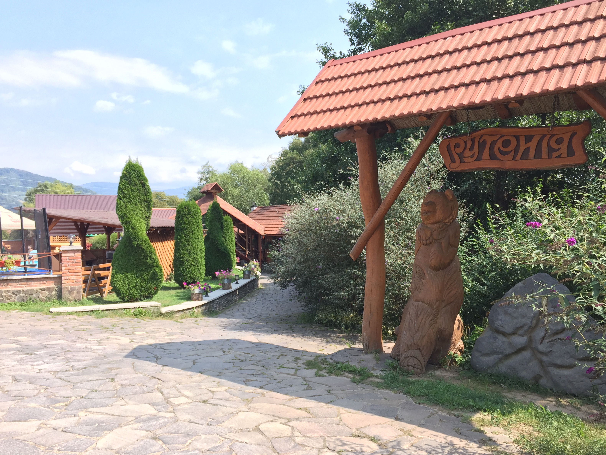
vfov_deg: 46.8
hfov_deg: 60.0
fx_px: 525
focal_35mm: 30
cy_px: 233
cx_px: 310
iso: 32
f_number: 2.2
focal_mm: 4.15
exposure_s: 1/501
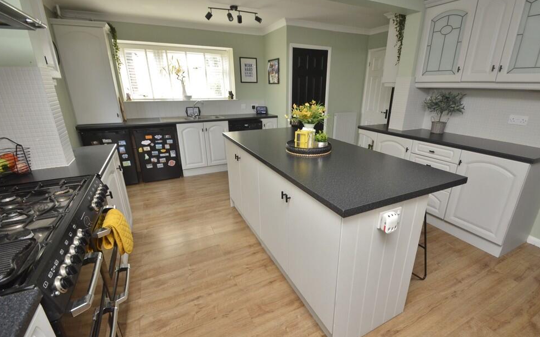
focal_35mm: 16
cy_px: 165
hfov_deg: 97.8
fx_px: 235
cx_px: 277
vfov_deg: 71.2
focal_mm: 10
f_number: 7.1
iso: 800
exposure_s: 1/60
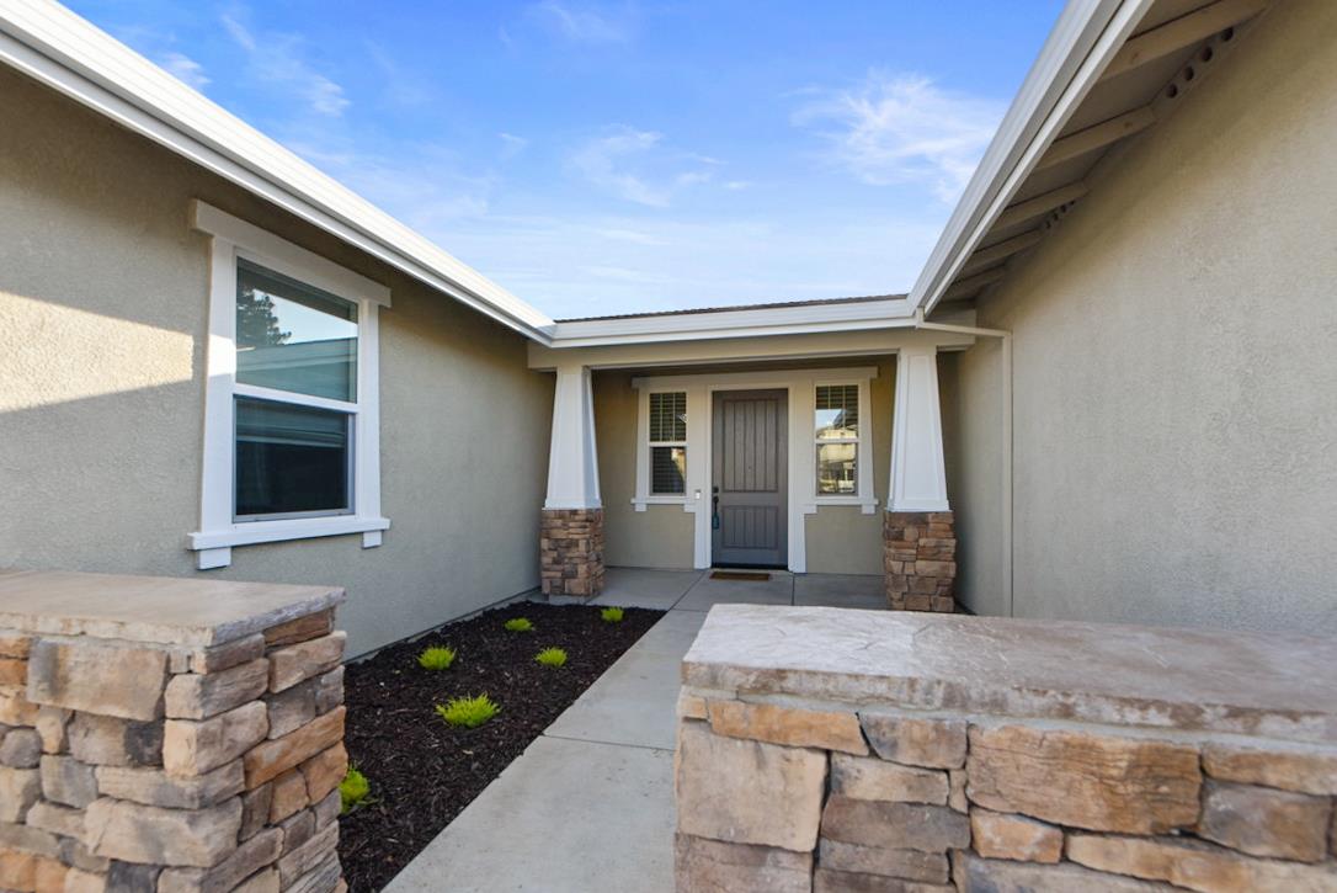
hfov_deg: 104.2
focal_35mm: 14
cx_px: 668
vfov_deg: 81.3
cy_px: 446
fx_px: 520
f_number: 7.1
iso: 200
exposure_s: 1/200
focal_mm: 14
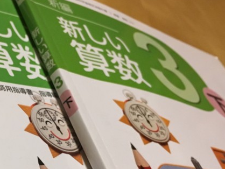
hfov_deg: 26.2
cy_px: 156
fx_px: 462
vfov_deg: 20.3
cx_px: 11
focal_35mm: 71
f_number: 2.2
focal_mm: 4.15
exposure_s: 1/33
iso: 160
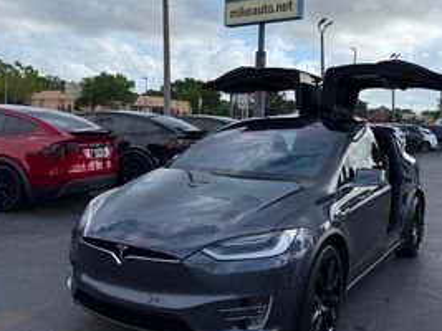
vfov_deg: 39.4
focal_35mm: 36
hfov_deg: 51.2
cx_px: 257
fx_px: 459
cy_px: 127
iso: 80
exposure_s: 1/4673
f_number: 1.78
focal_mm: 6.76
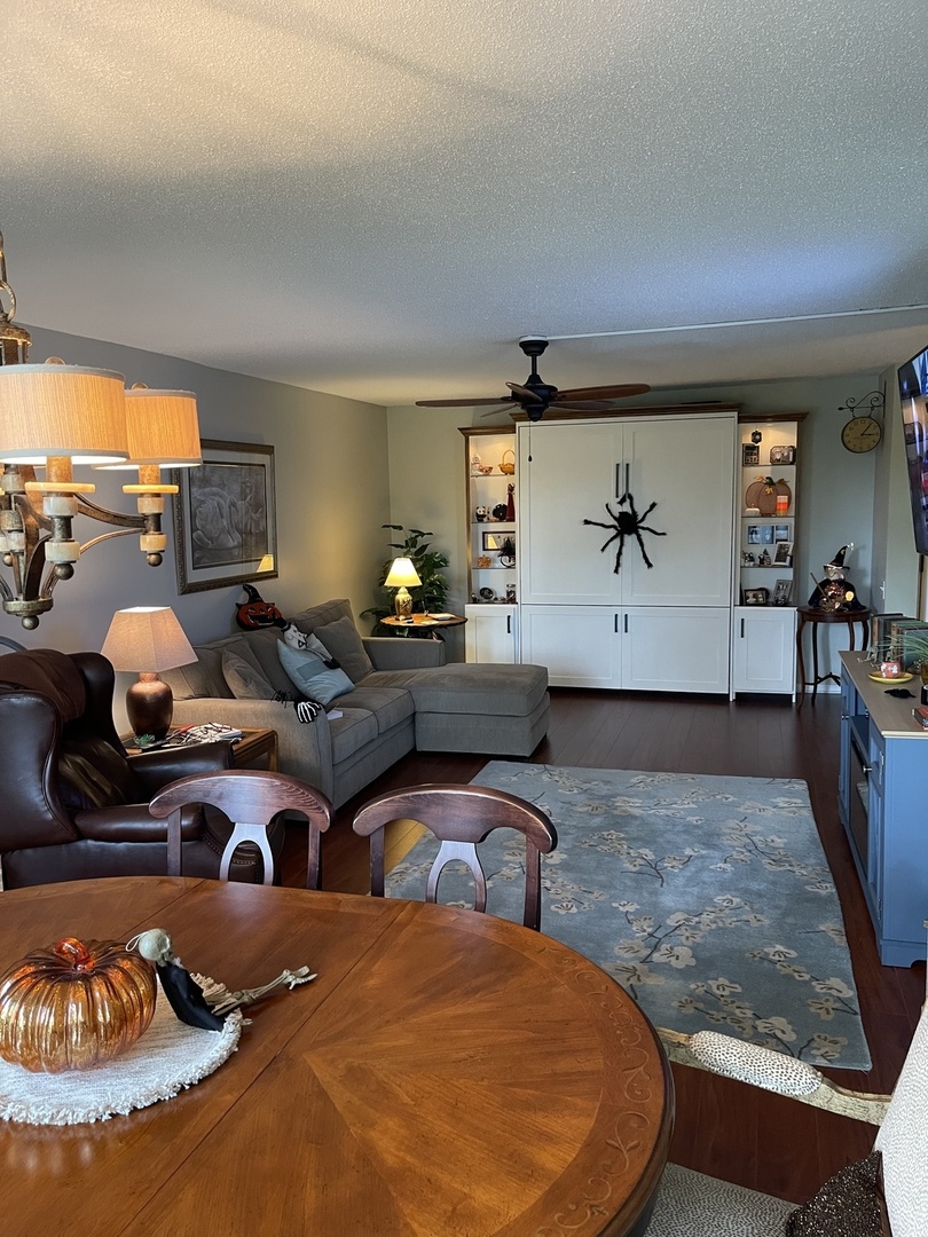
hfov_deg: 54.9
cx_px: 464
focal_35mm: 25
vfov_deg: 69.4
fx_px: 894
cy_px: 618
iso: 400
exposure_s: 1/60
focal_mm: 5.1
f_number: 1.6
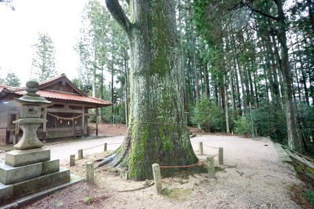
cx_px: 157
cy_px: 104
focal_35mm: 17
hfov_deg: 93.3
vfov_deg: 70.4
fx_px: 148
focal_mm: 17
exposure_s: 1/640
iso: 16000
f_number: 8
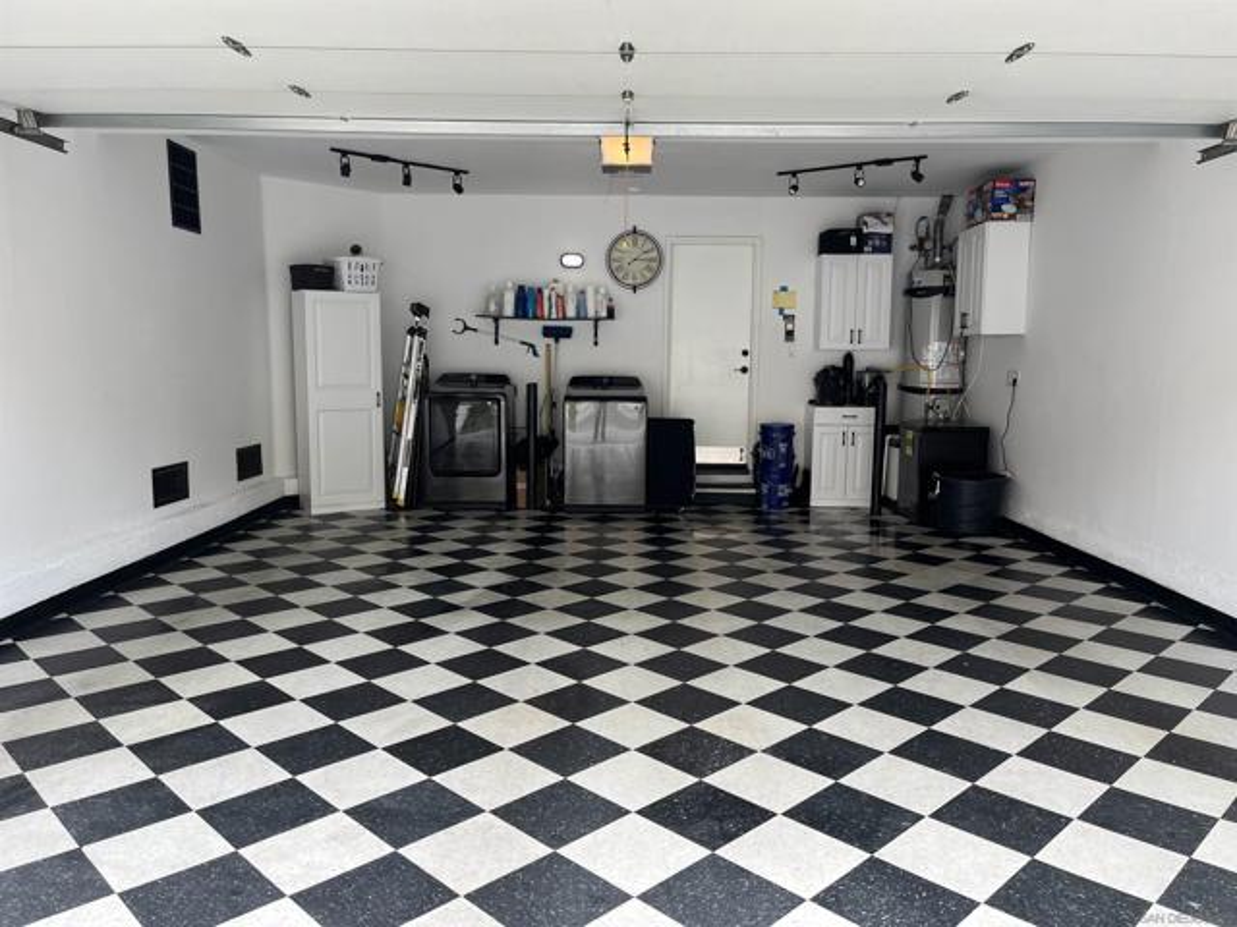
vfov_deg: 53.1
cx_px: 618
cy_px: 464
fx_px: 929
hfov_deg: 67.3
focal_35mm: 26
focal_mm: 5.1
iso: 40
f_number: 1.6
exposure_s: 1/212
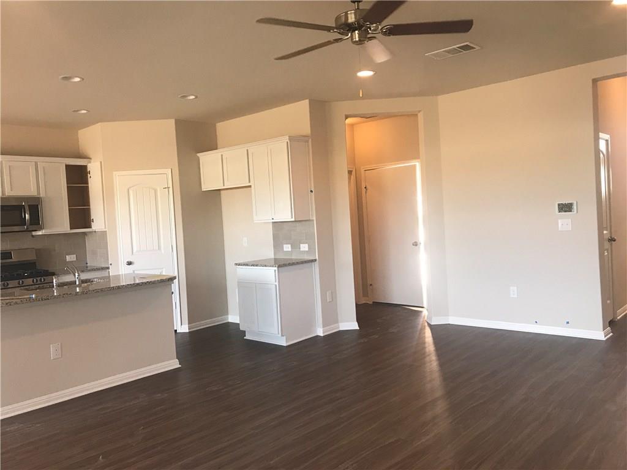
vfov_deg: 49.7
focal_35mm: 28
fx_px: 507
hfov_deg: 63.4
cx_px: 314
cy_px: 235
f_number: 1.8
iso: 32
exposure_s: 1/30
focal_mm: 3.99
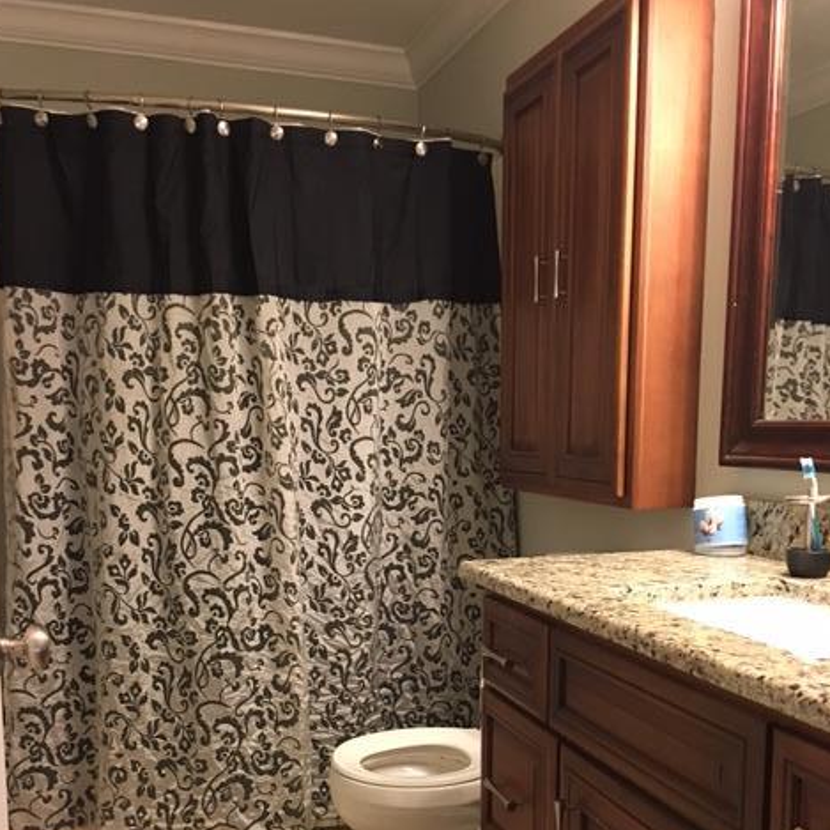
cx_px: 412
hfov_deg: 47.2
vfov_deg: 46.7
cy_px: 534
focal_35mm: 35
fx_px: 949
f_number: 2.2
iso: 100
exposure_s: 1/10
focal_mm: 4.15
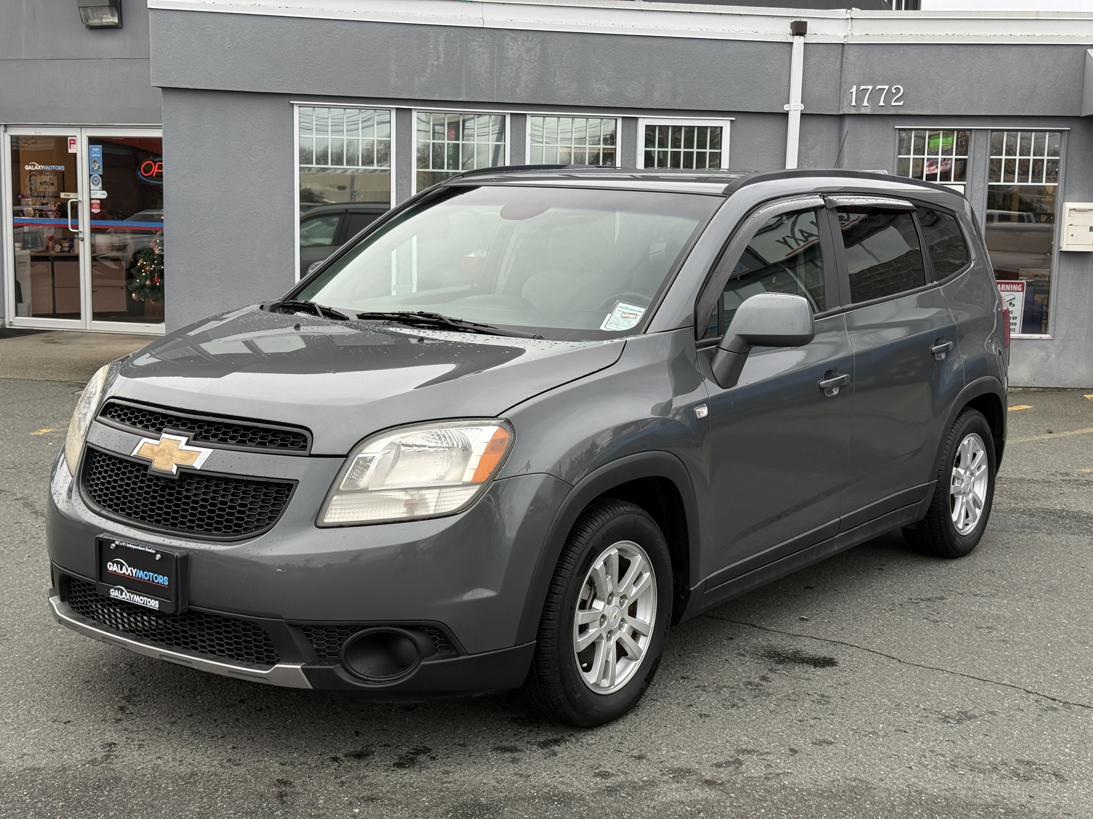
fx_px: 1516
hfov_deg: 39.7
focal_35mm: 48
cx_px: 546
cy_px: 410
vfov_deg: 30.3
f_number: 1.78
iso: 64
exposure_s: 1/254
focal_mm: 6.76
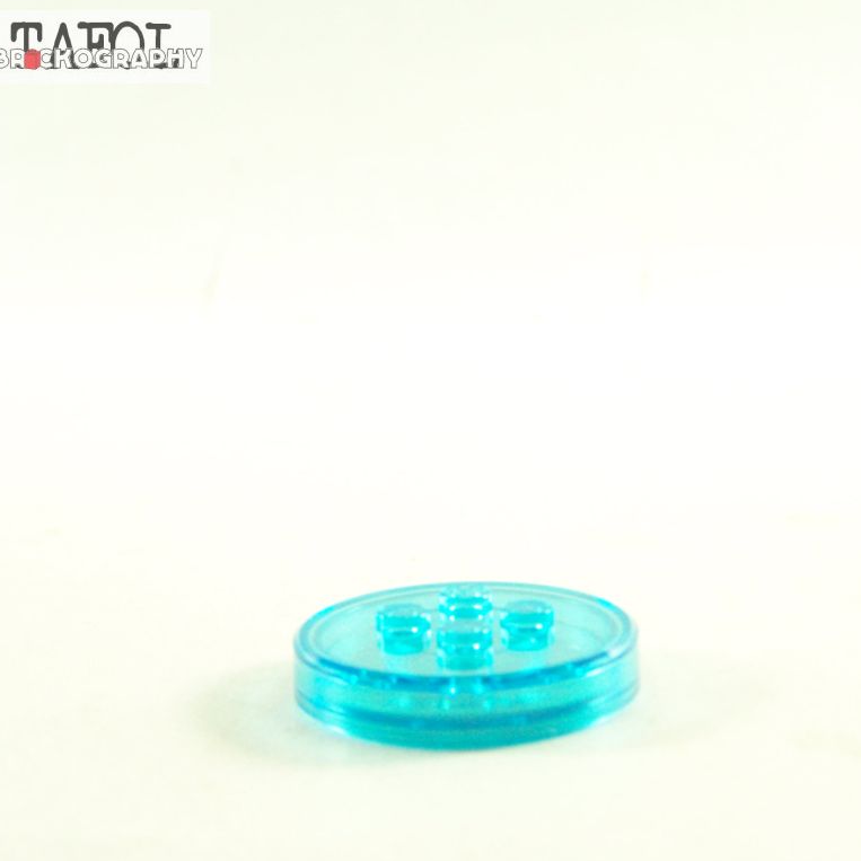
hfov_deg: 19.5
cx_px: 551
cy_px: 432
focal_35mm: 89
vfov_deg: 19.5
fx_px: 2505
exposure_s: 1/60
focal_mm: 12.4
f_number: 3.2
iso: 400
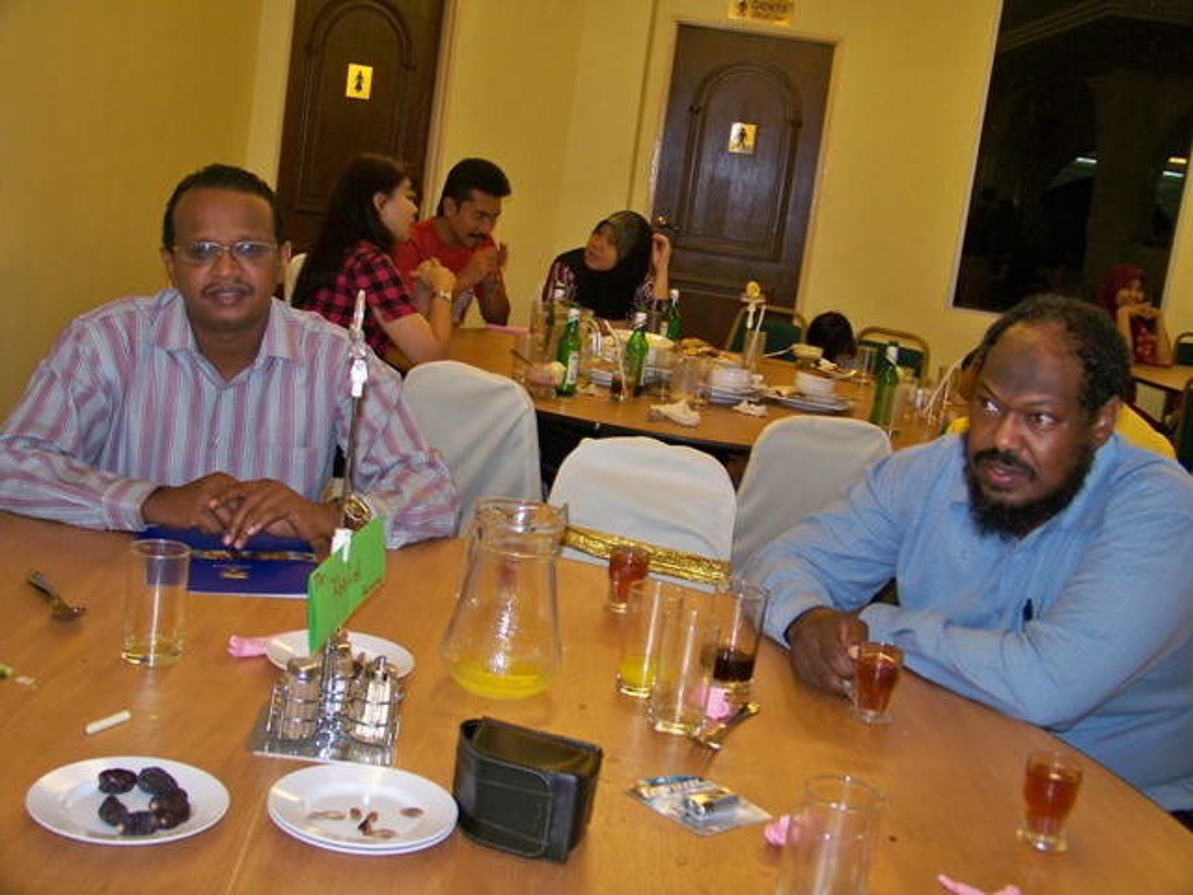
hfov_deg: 45.8
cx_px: 596
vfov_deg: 35.1
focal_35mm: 41
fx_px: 1413
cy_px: 448
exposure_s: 1/30
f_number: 2.8
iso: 200
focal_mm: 7.6
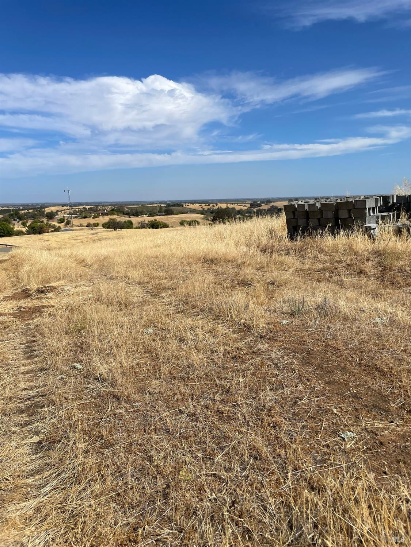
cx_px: 206
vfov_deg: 67.3
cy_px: 274
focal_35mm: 26
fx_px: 412
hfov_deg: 53.1
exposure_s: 1/6897
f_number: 1.6
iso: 32
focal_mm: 4.2
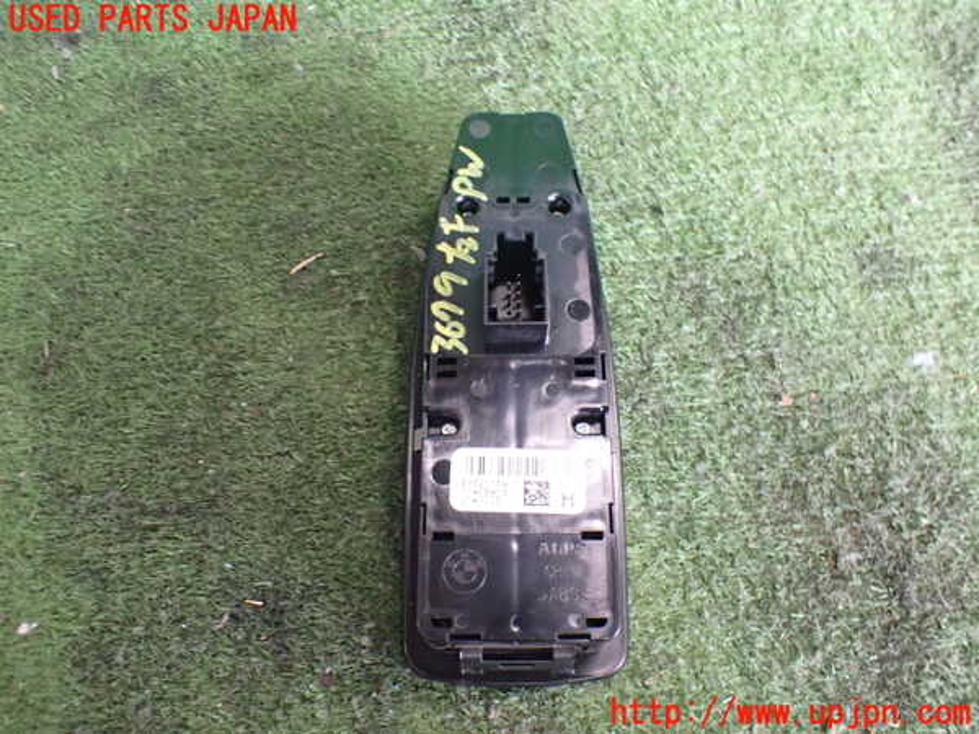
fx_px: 848
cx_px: 490
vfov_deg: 46.8
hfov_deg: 60.0
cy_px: 367
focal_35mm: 30
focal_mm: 5.4
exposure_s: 1/60
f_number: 2.3
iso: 800
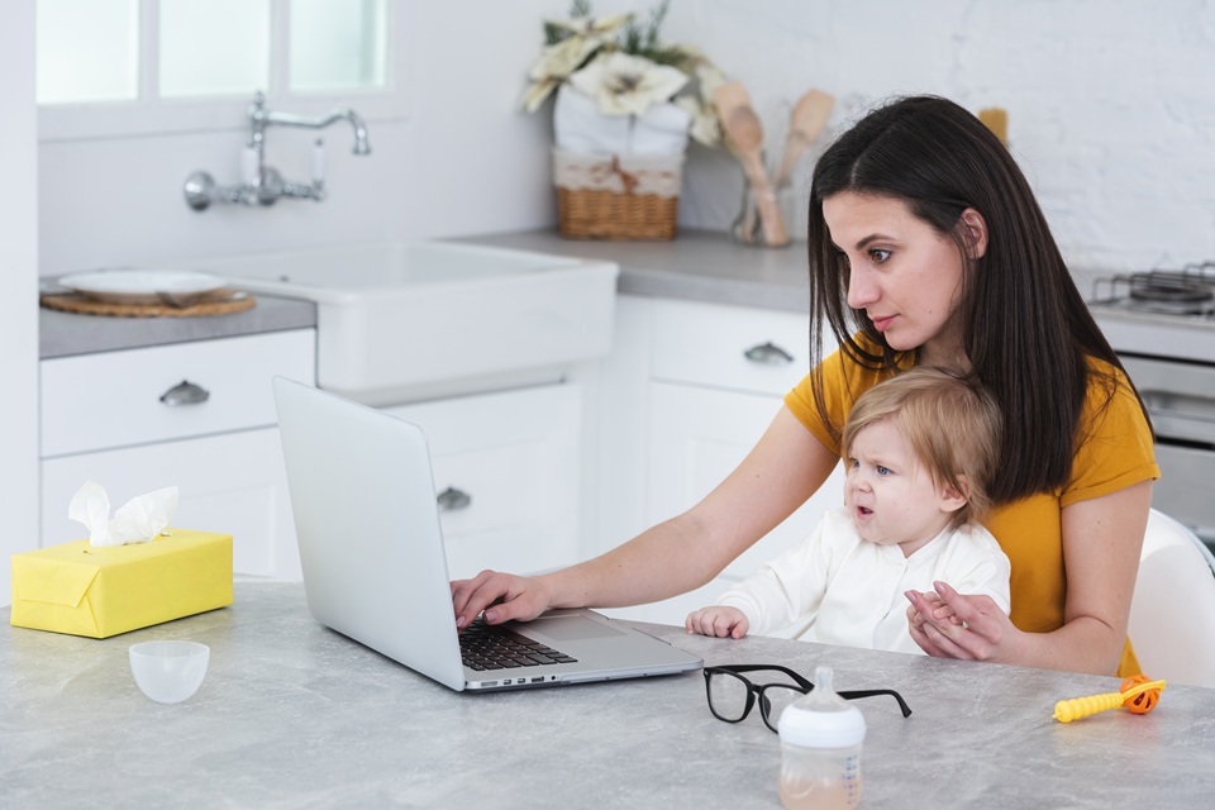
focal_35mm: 110
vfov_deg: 12.5
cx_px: 608
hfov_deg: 18.6
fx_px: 3712
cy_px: 405
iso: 200
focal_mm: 110
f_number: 5.6
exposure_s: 1/160
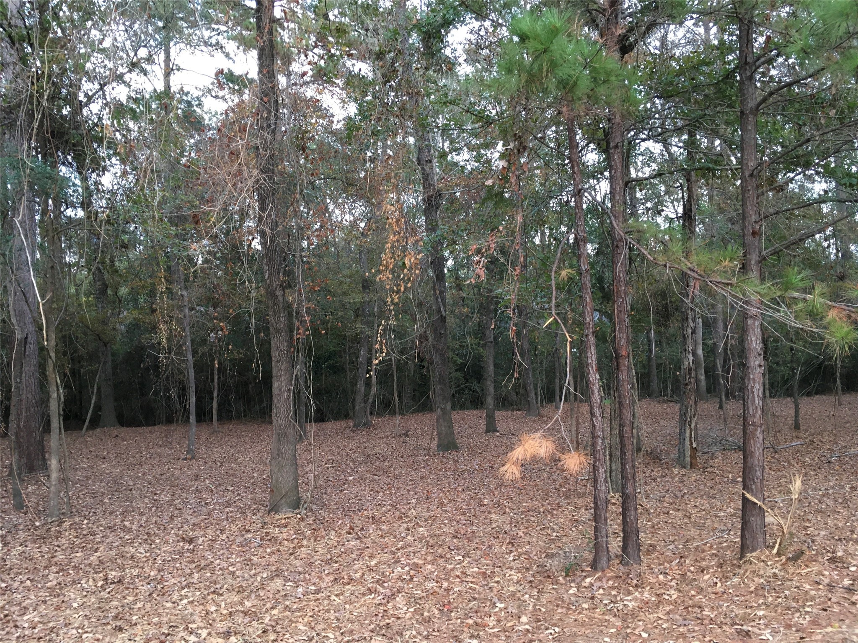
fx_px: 719
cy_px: 322
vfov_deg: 48.2
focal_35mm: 29
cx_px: 429
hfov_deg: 61.7
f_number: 2.2
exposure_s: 1/30
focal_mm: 4.15
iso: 80
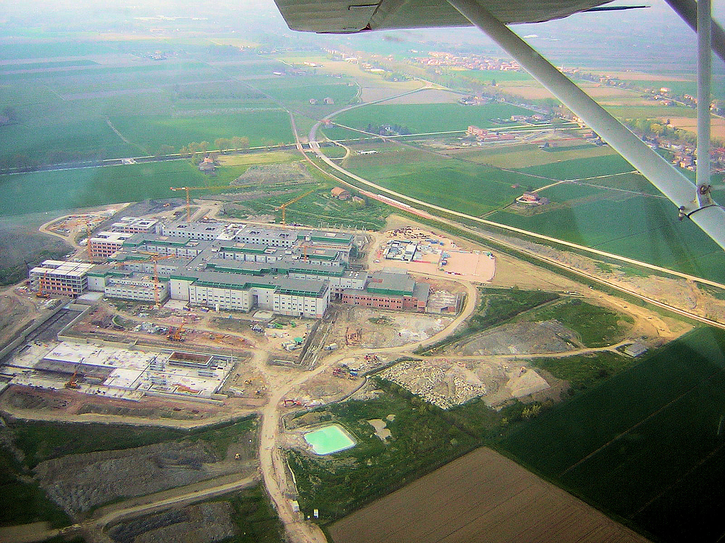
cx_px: 362
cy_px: 272
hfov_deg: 51.4
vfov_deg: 39.7
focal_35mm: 36
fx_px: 754
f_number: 2.6
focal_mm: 4.7
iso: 50
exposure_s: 1/313
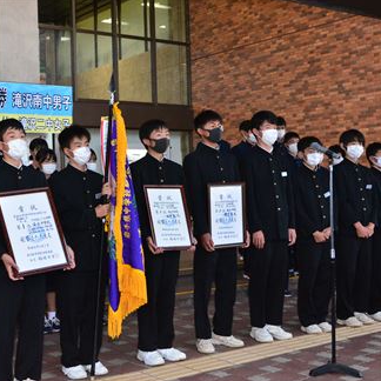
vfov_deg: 33.4
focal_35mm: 51
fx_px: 635
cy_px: 191
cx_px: 113
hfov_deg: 33.0
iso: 3200
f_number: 5
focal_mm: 26
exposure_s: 1/250
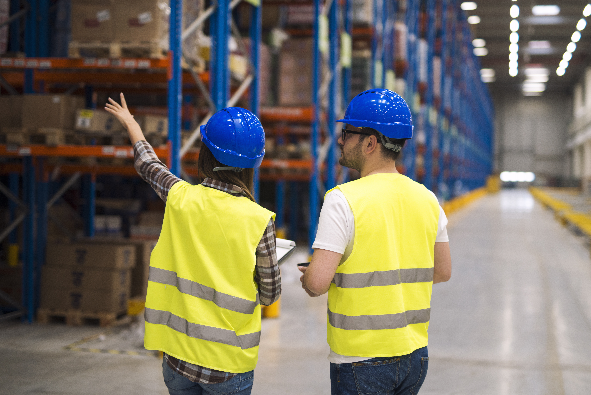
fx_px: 821
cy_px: 198
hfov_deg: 39.6
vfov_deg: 27.0
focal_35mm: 50
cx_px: 296
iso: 500
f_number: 1.6
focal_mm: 50
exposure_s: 1/160
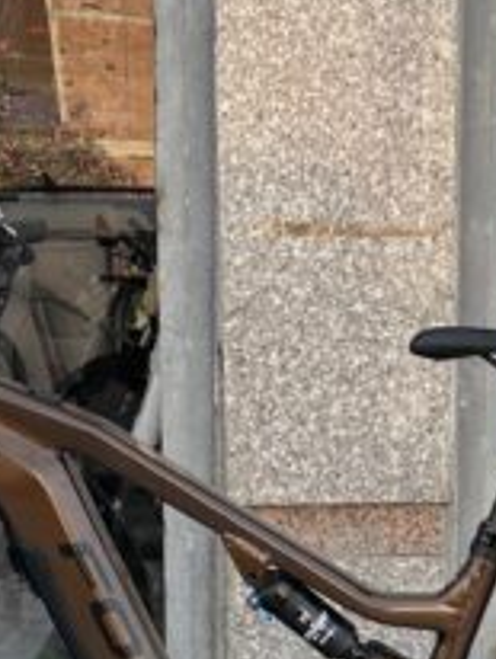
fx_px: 1773
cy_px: 675
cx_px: 269
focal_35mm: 93
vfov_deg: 20.3
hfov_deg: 15.9
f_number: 1.78
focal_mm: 6.86
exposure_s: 1/587
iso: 80
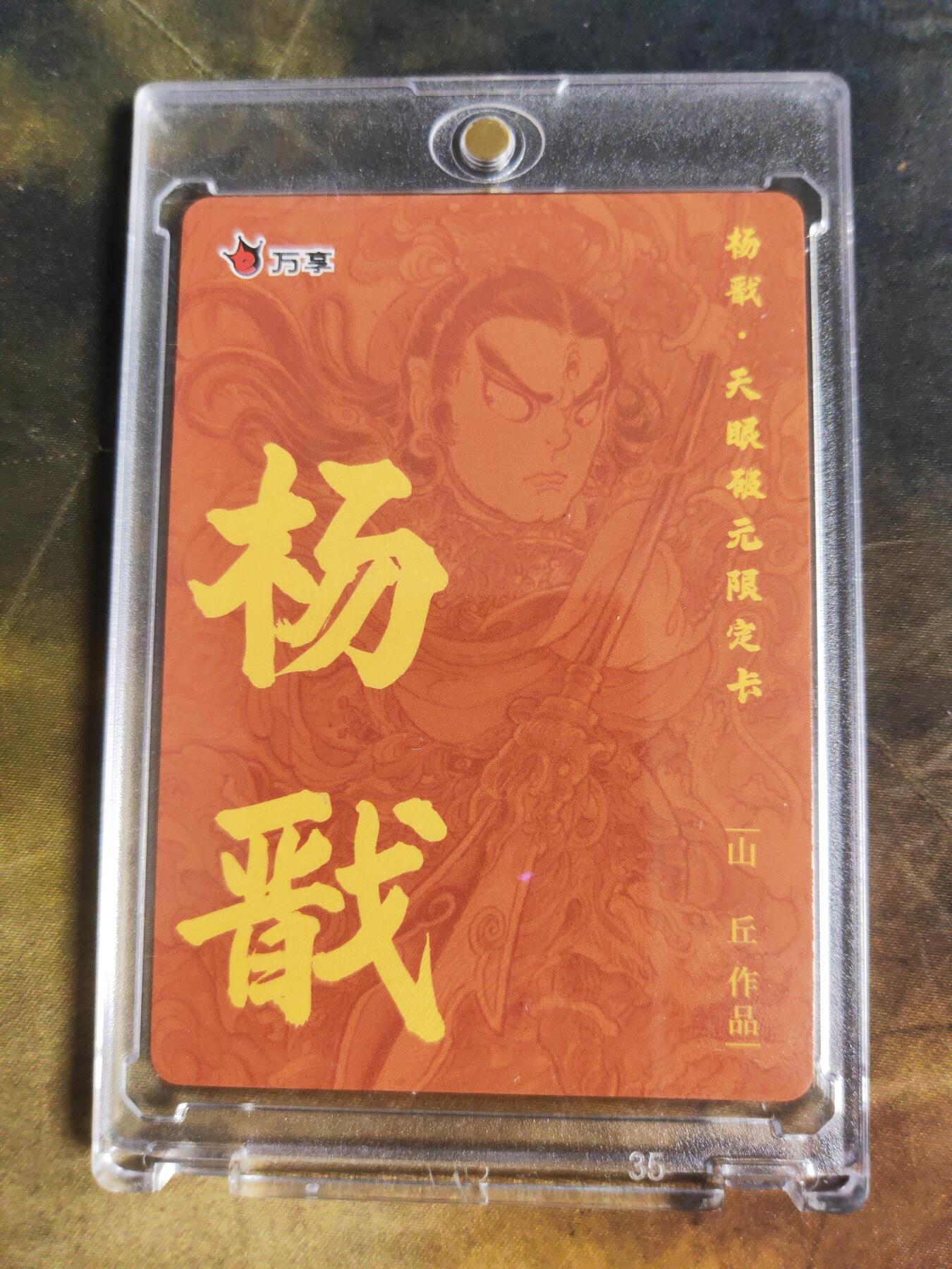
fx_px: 990
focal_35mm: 27
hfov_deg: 51.4
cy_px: 634
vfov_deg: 65.3
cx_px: 476
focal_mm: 5.53
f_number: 1.8
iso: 400
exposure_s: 1/100
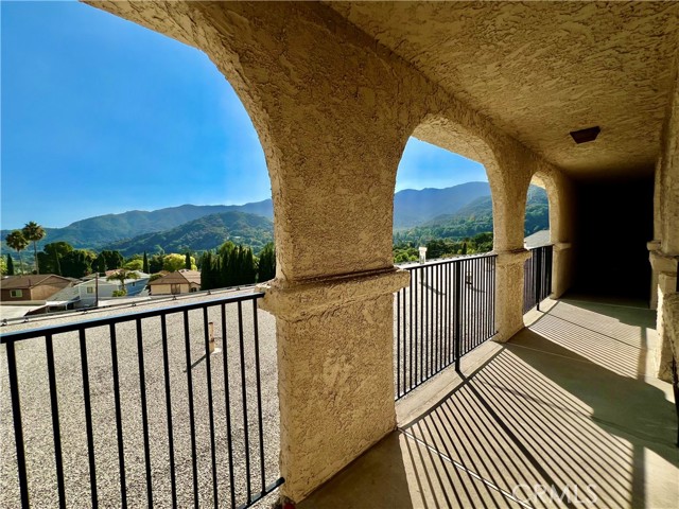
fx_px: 255
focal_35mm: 13
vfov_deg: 89.9
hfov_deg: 106.2
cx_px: 340
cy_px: 254
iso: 32
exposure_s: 1/2481
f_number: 1.8
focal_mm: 1.57
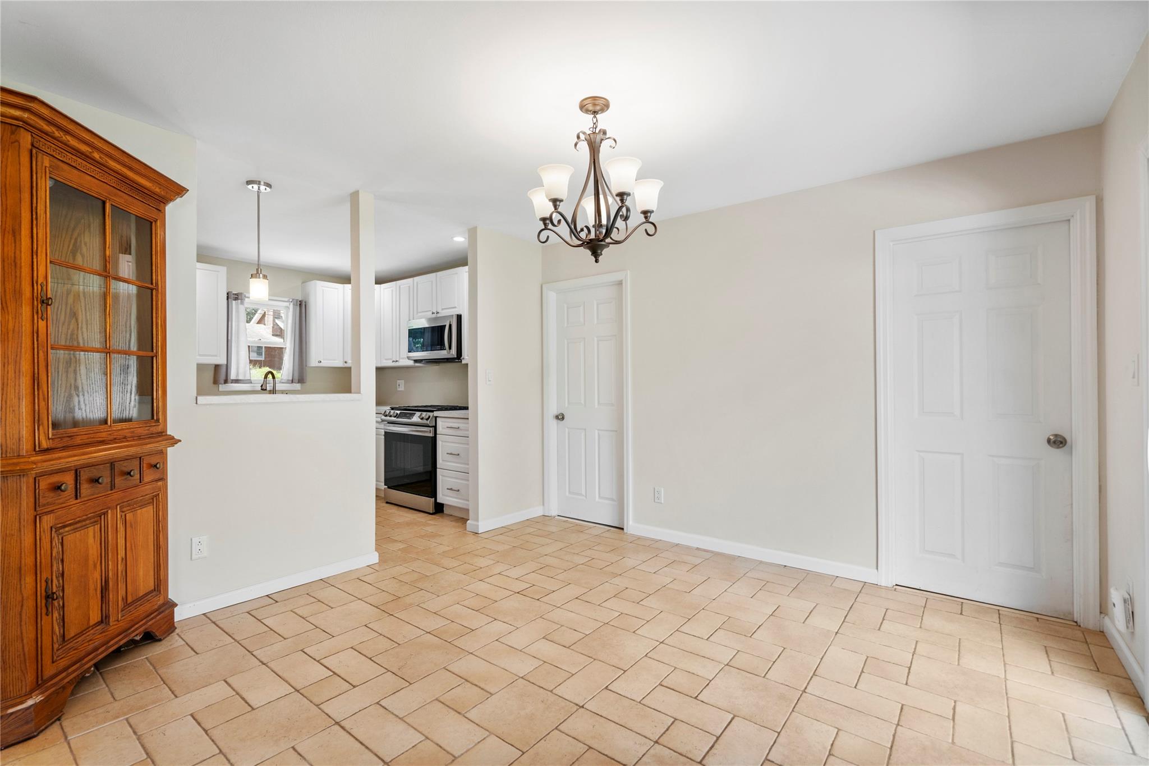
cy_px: 383
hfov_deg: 96.7
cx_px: 574
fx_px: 511
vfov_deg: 73.7
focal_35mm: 16
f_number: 5.6
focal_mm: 16
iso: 640
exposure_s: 1/10
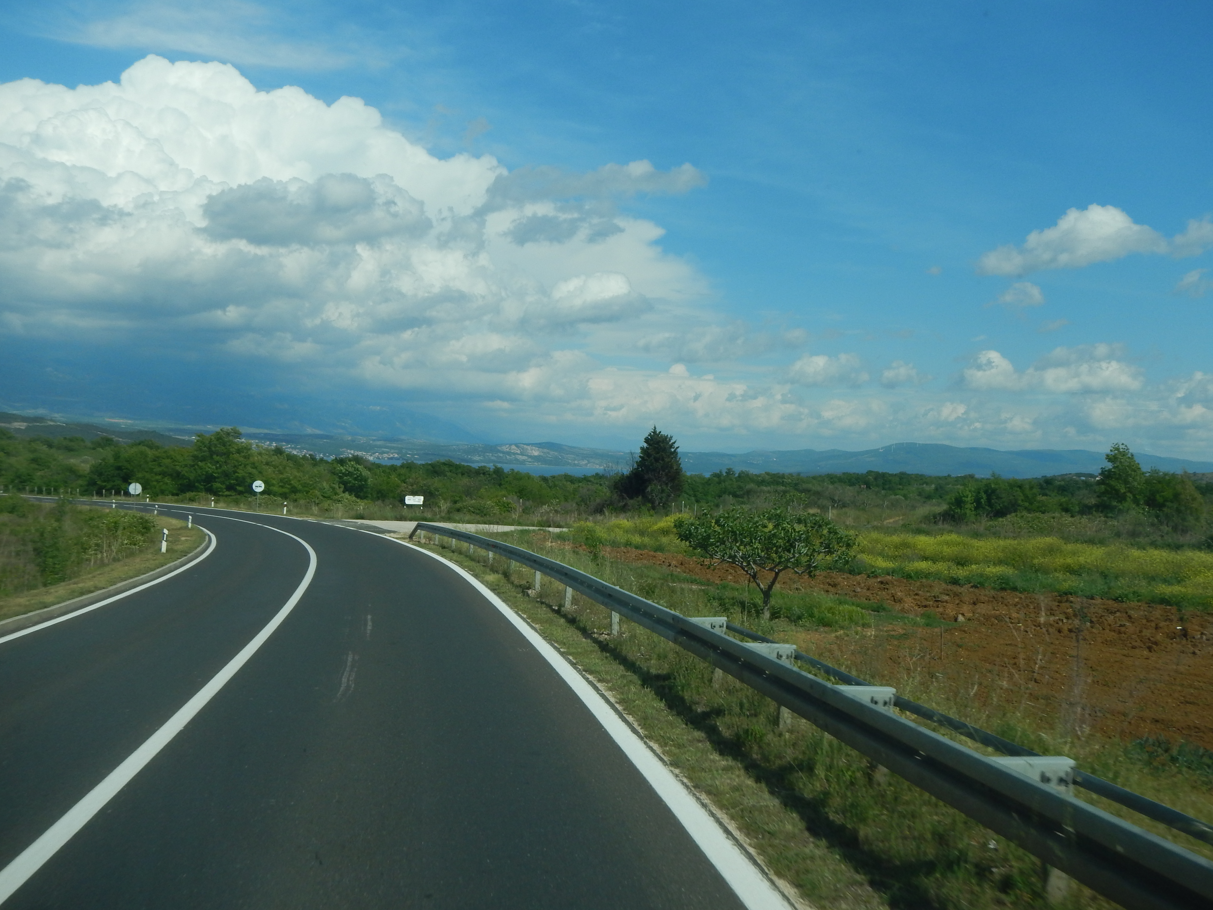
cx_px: 606
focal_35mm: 33
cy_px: 455
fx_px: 1156
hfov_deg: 55.4
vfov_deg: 42.9
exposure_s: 1/500
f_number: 7.9
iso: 125
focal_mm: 5.9
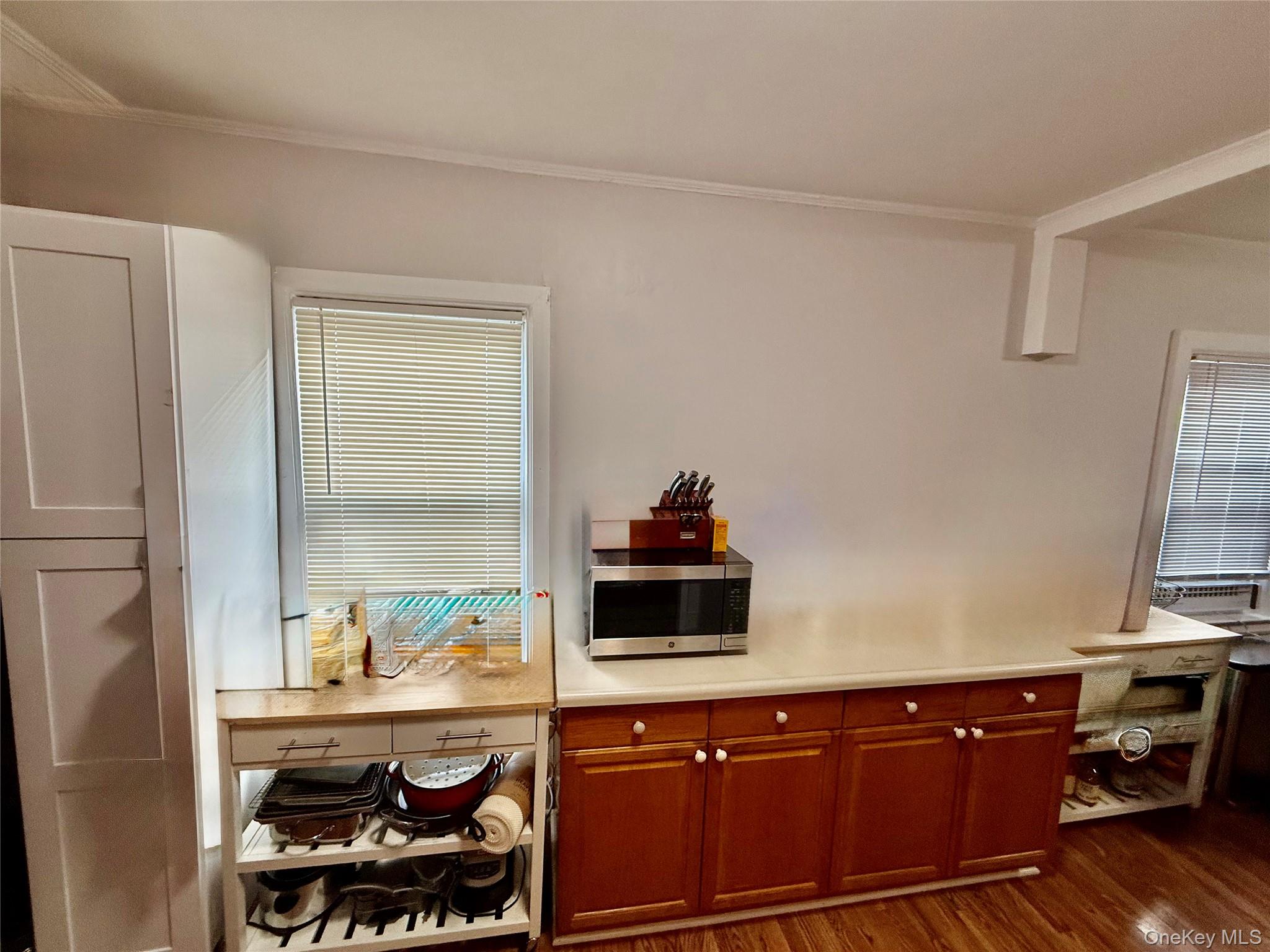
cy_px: 476
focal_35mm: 14
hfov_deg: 102.1
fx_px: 514
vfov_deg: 85.7
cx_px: 635
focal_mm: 2.22
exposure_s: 1/120
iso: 160
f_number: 2.2
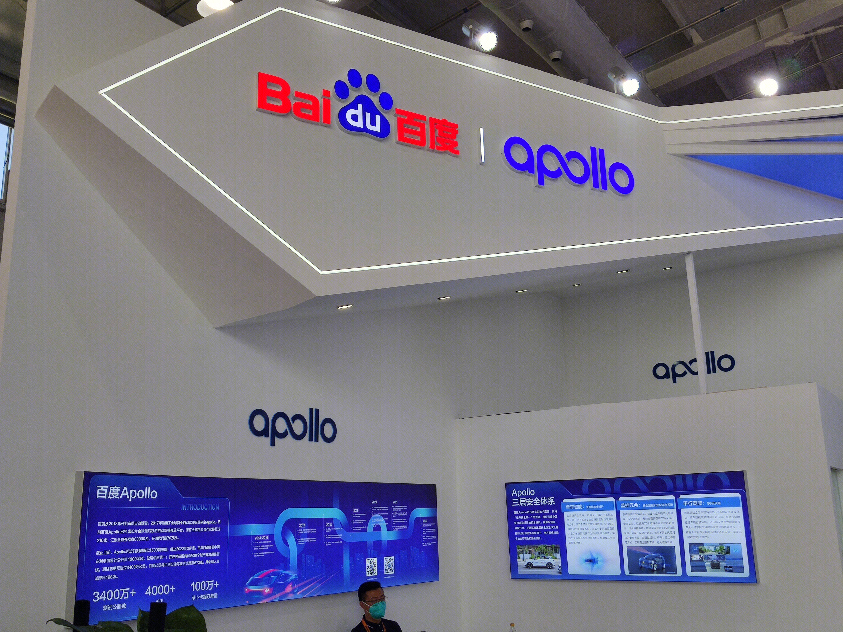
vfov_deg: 42.9
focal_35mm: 33
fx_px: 804
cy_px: 316
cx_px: 422
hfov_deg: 55.4
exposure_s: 1/534
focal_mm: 4.75
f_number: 1.75
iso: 112
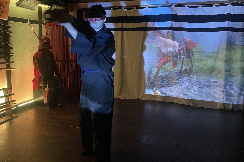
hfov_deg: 63.7
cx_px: 119
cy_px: 66
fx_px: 197
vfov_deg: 44.8
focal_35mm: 29
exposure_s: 1/28
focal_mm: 4.2
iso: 800
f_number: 1.6
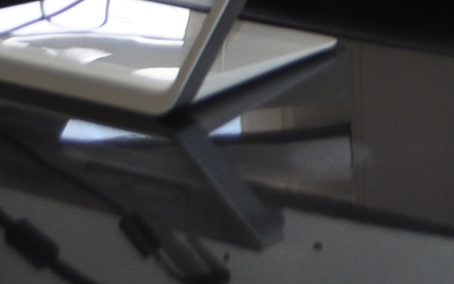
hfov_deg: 11.4
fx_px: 2129
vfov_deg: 7.2
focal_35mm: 172
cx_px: 788
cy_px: -360
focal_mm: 24
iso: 360
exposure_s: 1/200
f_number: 4
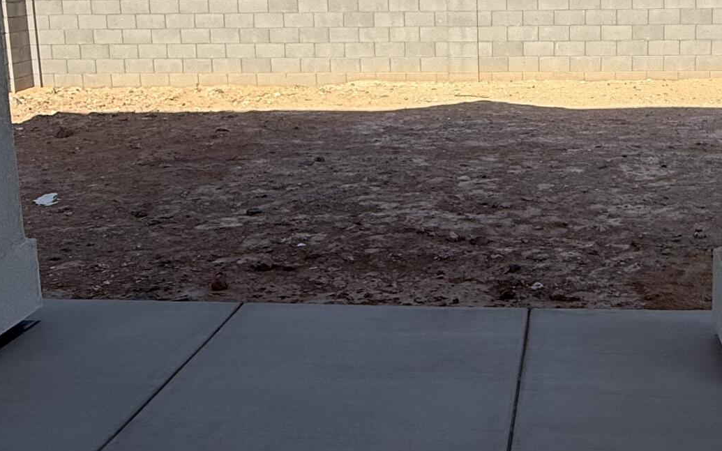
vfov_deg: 29.0
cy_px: 75
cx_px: 529
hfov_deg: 44.9
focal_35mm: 43
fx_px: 846
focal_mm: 2.22
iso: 50
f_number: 2.2
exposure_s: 1/2092
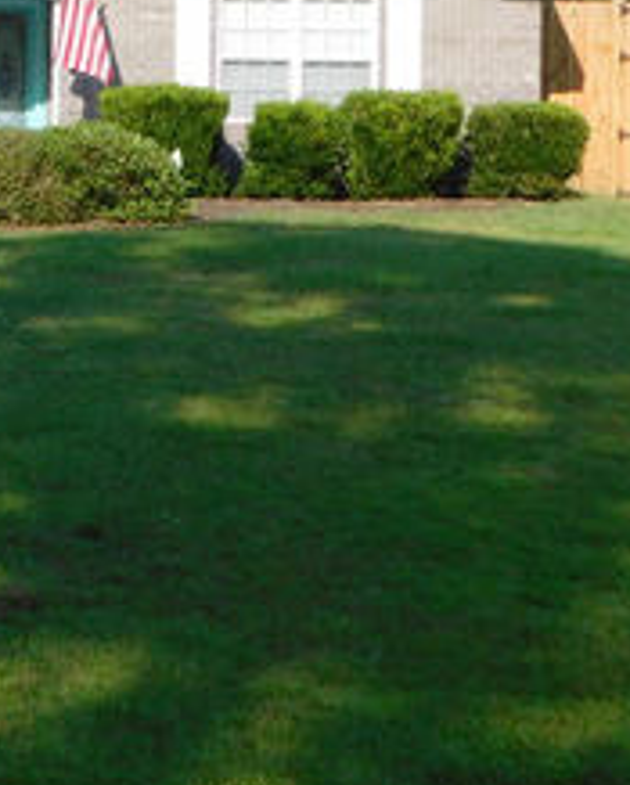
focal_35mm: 103
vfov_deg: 18.3
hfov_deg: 14.4
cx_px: -194
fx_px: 2396
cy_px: 86
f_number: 3.5
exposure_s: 1/1000
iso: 125
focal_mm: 6.3
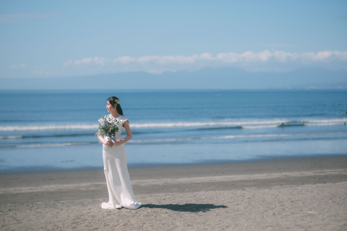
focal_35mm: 75
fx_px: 723
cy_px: 116
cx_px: 174
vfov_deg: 18.2
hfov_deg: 27.0
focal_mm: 50
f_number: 1.3
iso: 64
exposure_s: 1/8000
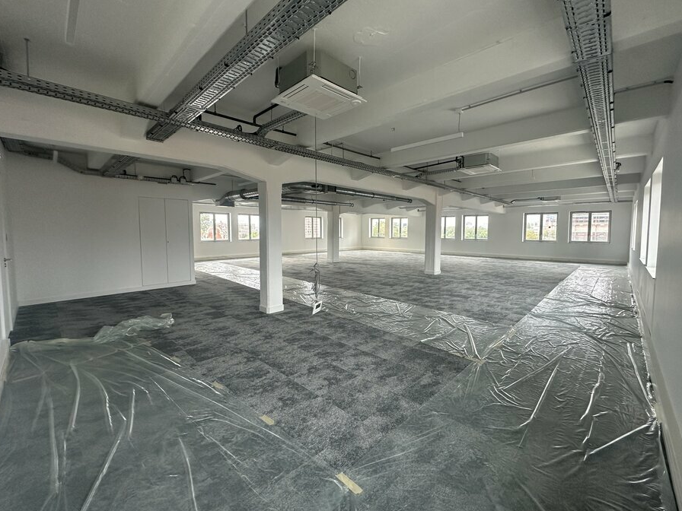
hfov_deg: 98.1
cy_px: 249
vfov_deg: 81.7
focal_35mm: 15
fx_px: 296
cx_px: 359
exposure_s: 1/99
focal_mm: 2.22
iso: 160
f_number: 2.2
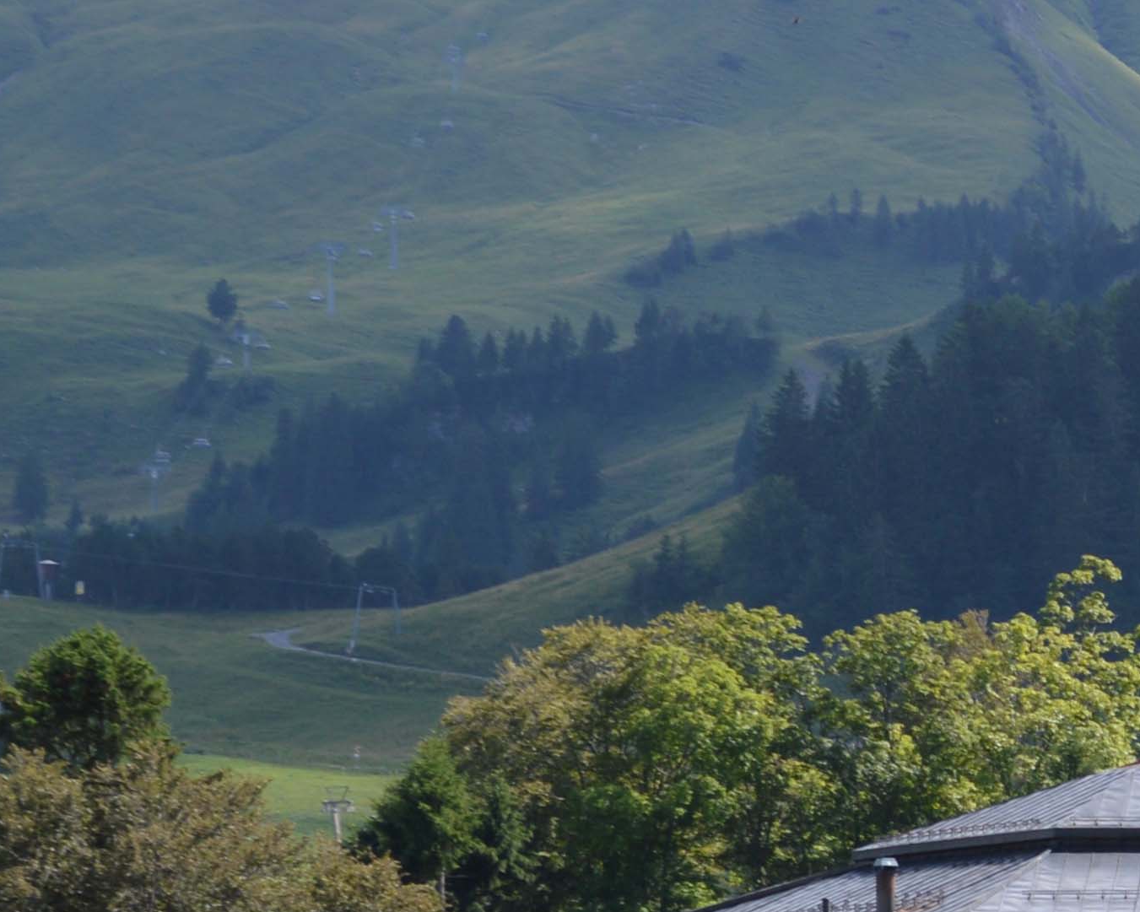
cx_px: 2291
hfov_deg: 7.8
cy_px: 796
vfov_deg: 6.5
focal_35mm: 238
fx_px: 8031
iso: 100
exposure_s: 1/200
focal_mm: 38
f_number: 7.1
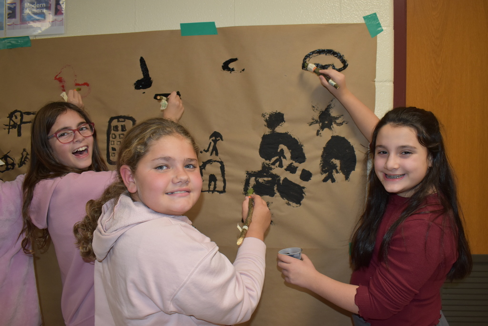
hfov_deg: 67.4
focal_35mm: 27
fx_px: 366
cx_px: 244
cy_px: 163
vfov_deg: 47.9
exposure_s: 1/100
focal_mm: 18
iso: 800
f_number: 5
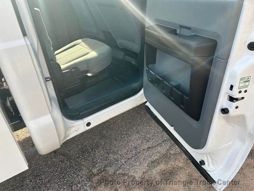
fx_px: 191
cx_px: 127
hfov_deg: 67.3
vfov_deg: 53.1
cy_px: 96
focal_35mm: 26
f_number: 1.5
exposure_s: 1/769
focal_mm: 5.7
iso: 50
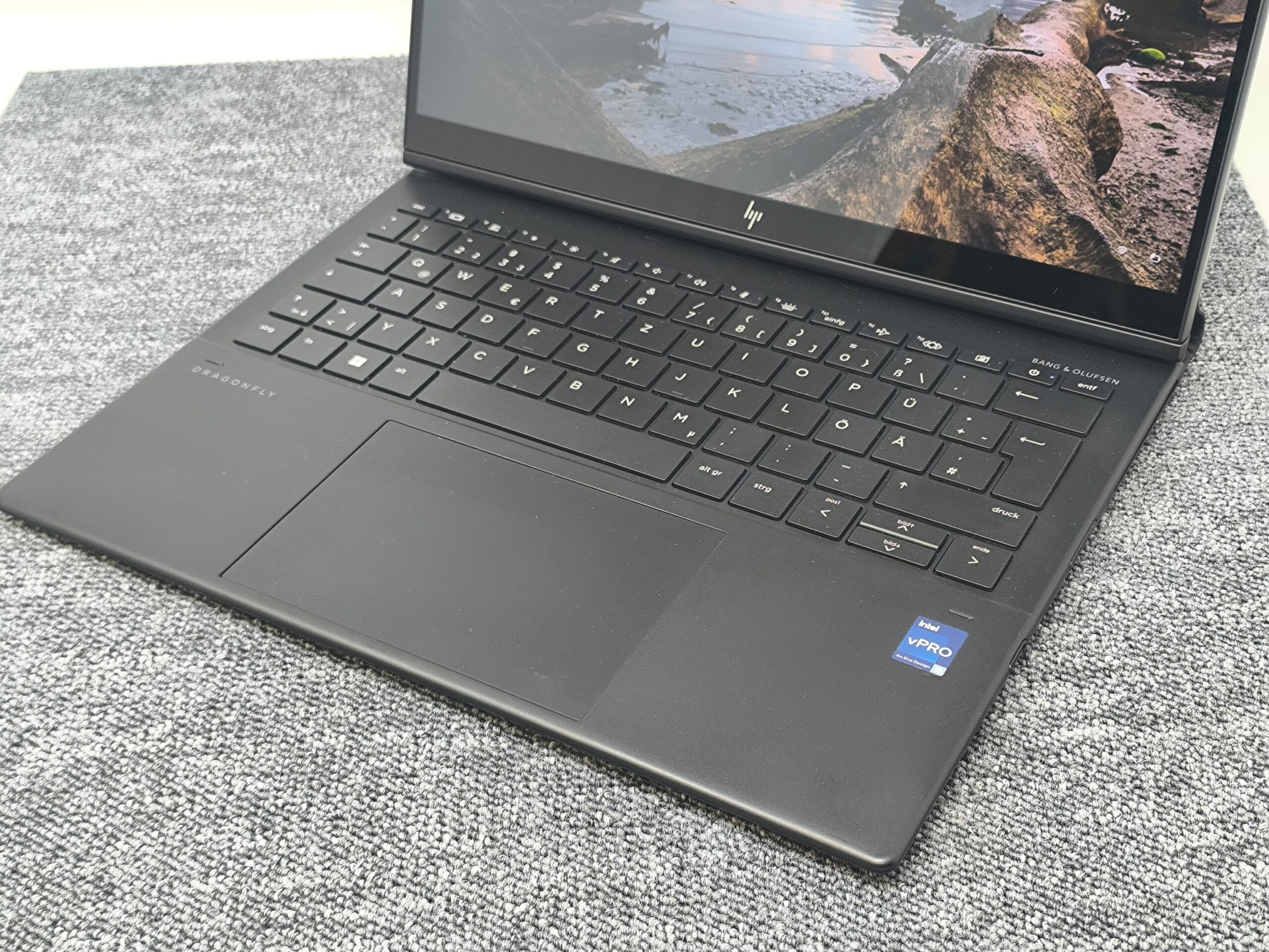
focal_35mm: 46
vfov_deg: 31.5
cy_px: 476
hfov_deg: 41.2
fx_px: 1686
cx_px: 634
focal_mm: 6.14
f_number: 1.65
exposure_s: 1/100
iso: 400
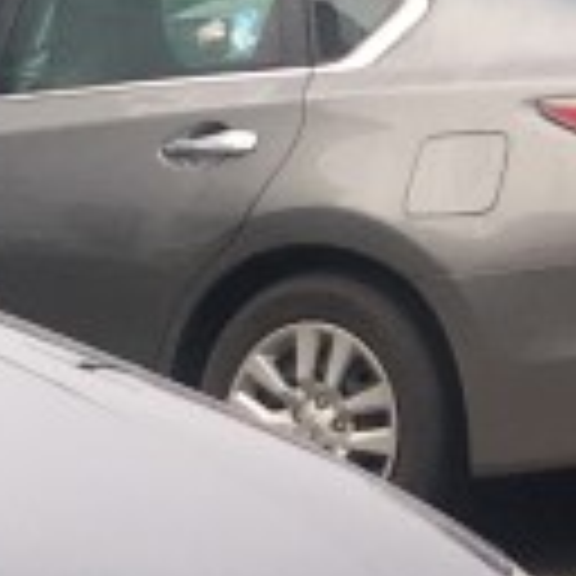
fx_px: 3859
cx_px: -1076
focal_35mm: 205
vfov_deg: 8.1
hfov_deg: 7.6
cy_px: 1179
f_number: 2.2
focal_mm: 4.15
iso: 25
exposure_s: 1/255
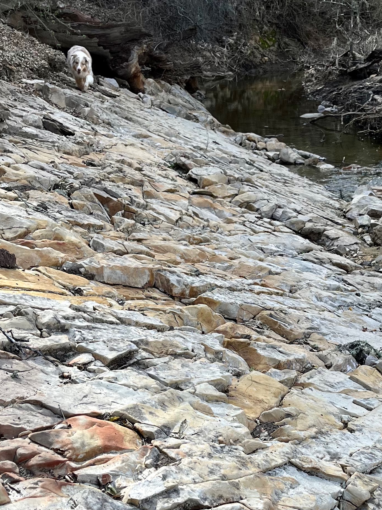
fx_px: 839
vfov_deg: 33.6
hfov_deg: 25.3
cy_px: 326
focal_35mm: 57
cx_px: 288
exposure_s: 1/504
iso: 50
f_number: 1.6
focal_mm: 5.1
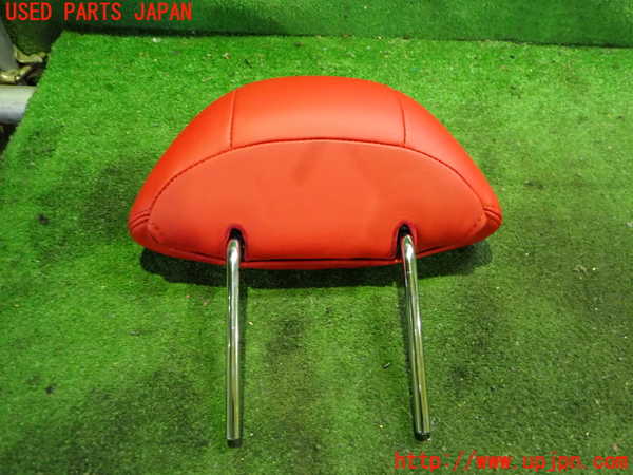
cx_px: 316
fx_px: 549
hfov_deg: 60.0
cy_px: 238
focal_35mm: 30
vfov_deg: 46.8
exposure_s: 1/25
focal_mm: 5.4
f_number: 2.3
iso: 800
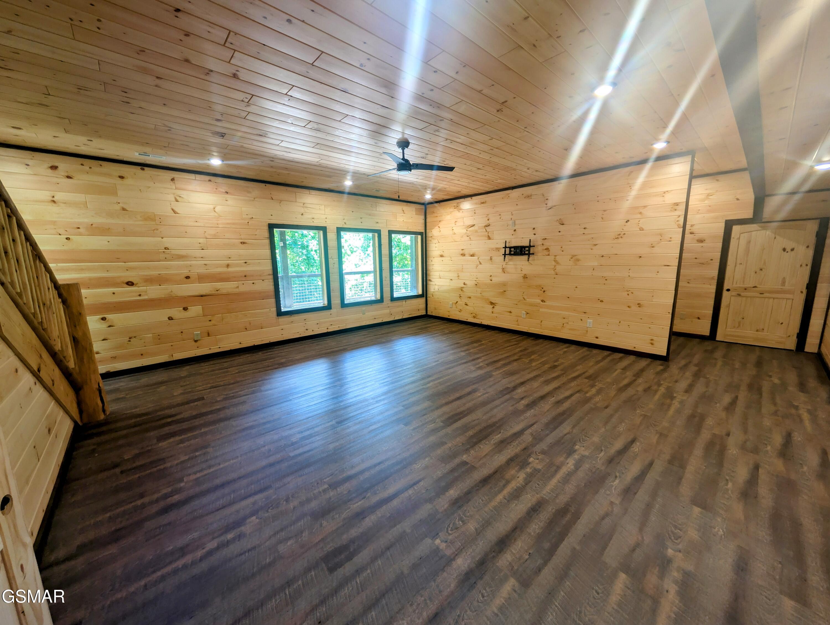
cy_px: 312
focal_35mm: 12
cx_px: 415
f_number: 1.7
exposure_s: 1/60
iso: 54
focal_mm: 2.02
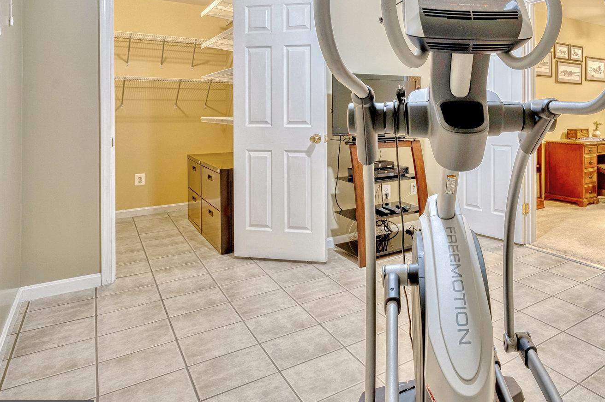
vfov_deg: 49.9
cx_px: 465
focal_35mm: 25
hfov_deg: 66.4
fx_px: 420
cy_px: 119
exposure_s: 1/8
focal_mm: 16
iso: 1250
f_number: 8
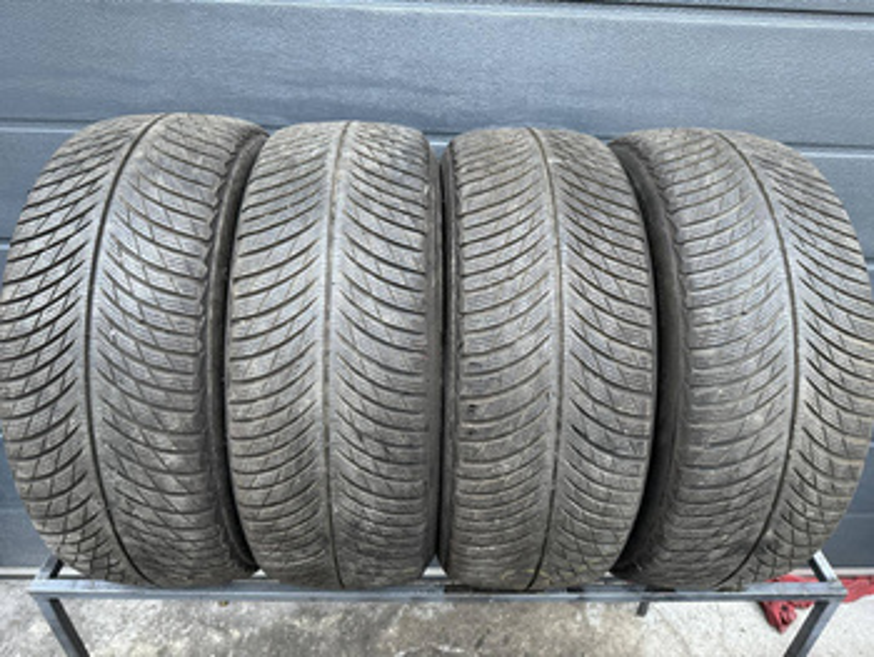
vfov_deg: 56.9
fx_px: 606
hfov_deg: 71.6
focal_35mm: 24
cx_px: 437
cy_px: 328
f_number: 1.78
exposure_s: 1/50
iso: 400
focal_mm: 6.86
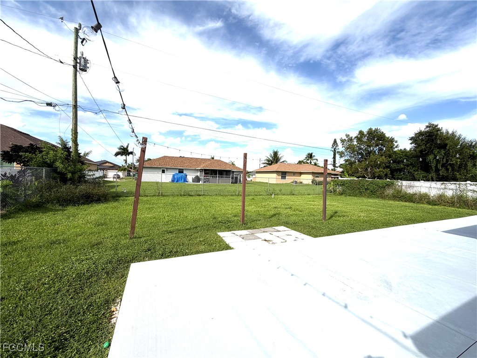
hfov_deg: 102.1
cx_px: 238
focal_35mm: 14
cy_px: 179
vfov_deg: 85.7
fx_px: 193
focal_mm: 2.22
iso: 20
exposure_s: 1/1339
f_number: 2.2
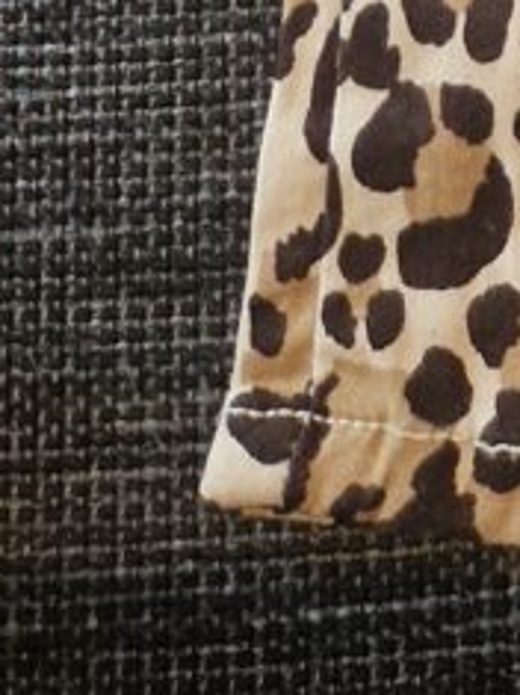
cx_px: 1460
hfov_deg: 9.1
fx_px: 2747
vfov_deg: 10.5
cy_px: -1343
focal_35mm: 137
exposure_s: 1/100
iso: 50
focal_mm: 5.4
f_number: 1.8
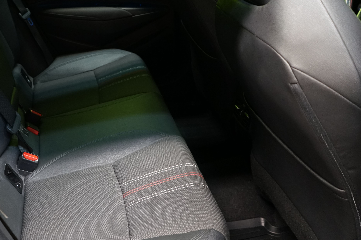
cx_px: 120
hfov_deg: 44.8
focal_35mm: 43
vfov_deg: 31.0
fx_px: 431
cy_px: 82
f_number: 3.5
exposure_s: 1/30
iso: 1600
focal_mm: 28
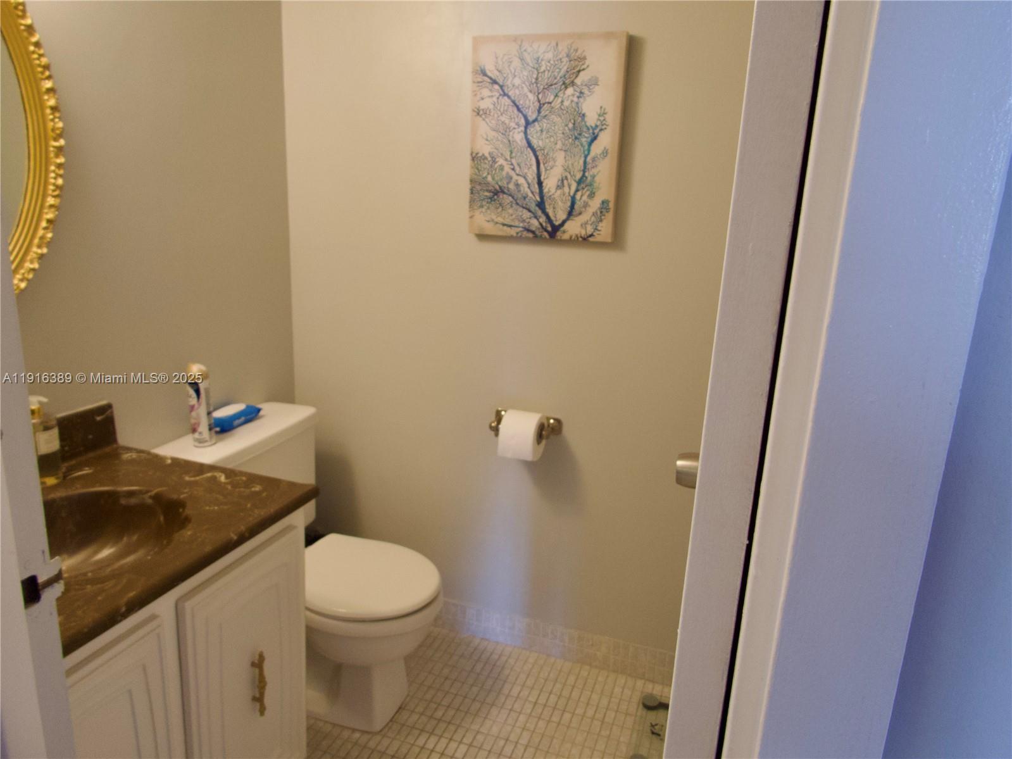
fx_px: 702
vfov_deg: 56.8
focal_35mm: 24
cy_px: 380
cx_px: 506
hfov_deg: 71.6
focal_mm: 4.3
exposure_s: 1/50
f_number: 2.8
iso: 200
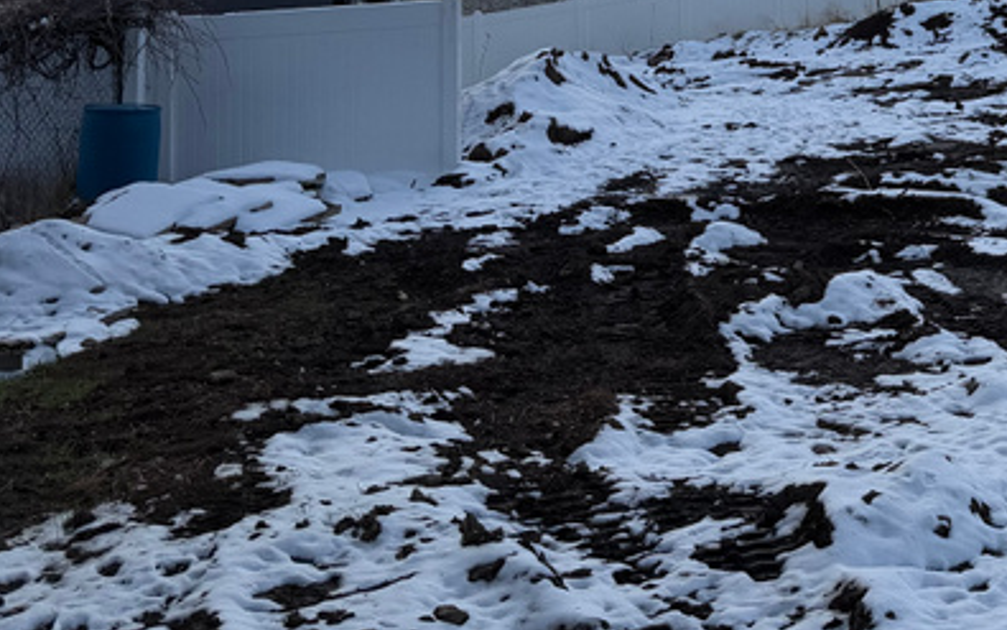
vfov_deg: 18.5
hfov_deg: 29.8
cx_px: 892
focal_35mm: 66
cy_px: -158
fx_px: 1812
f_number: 1.78
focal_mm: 6.76
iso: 80
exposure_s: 1/298
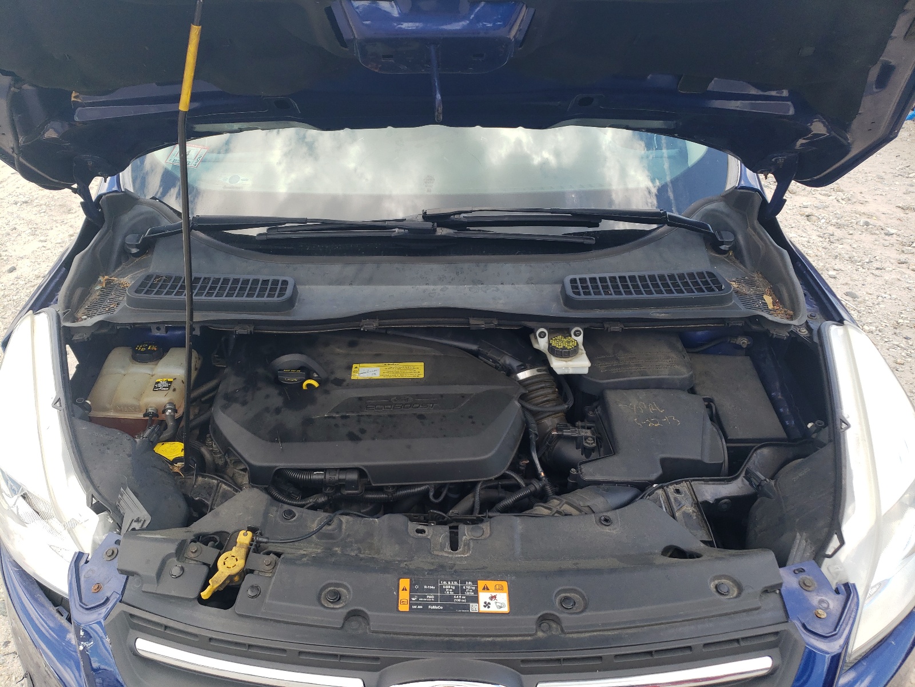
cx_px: 458
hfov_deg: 67.3
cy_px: 344
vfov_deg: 53.1
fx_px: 687
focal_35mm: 26
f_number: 1.5
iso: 50
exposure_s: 1/526
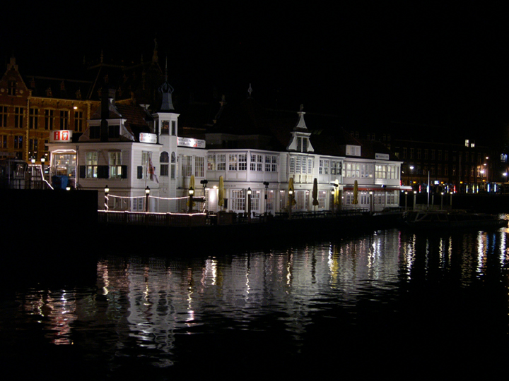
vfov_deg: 30.9
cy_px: 190
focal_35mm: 47
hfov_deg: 40.4
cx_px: 254
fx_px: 691
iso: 400
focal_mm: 10.1
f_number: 3.1
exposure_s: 1/9.5
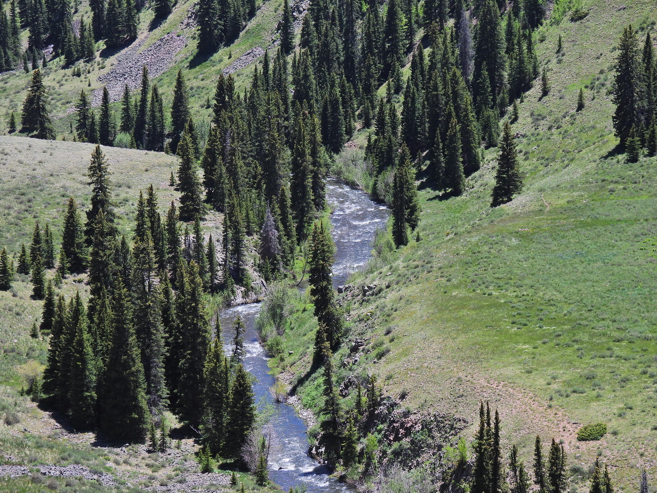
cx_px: 328
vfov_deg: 11.9
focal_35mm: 125
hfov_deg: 15.8
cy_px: 246
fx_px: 2372
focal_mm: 22.3
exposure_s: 1/640
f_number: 4
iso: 100
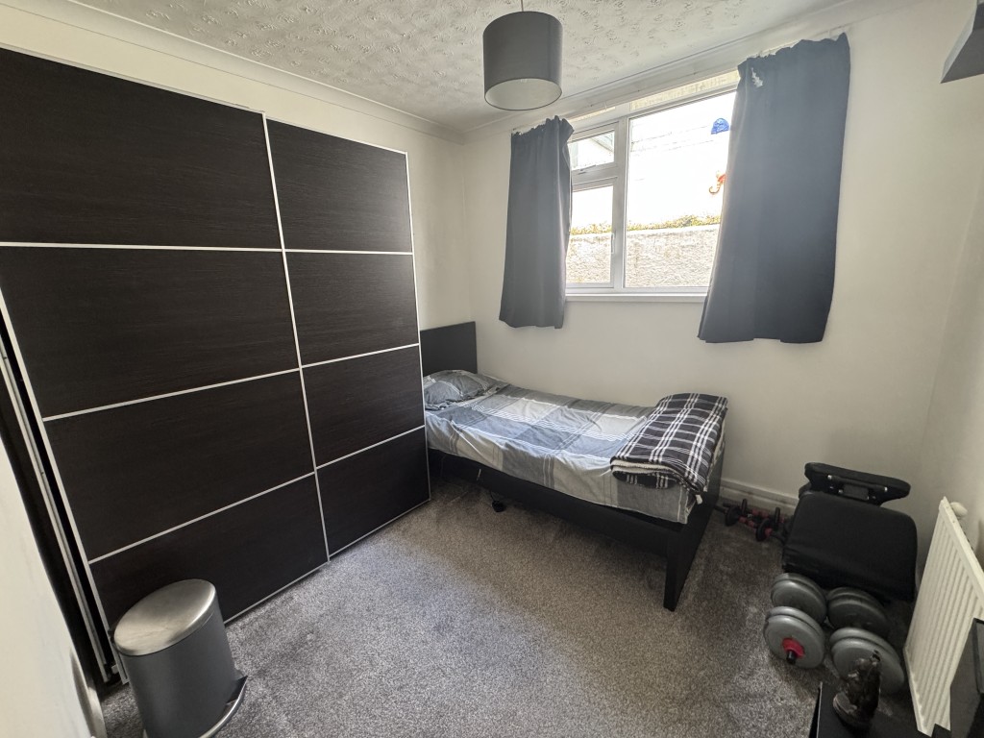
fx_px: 398
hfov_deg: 102.1
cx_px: 492
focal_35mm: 14
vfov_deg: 85.7
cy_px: 369
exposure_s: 1/83
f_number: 2.2
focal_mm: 2.22
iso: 320
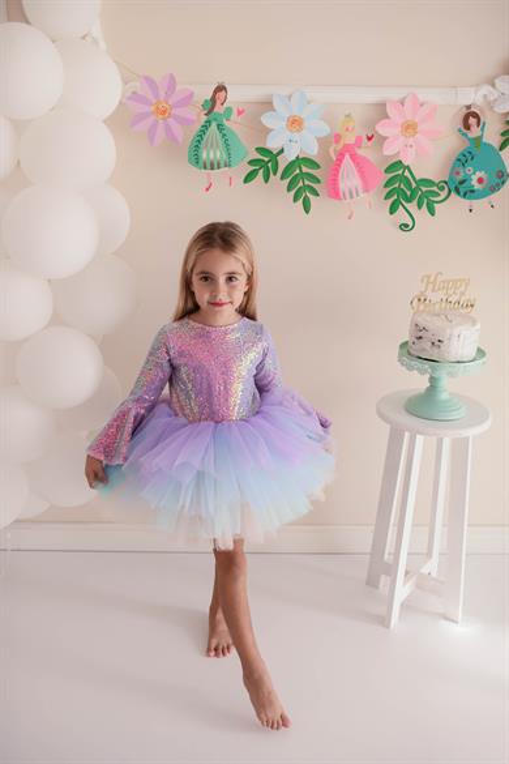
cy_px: 382
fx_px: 742
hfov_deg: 37.9
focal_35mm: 35
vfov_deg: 54.4
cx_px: 254
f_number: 2.2
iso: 100
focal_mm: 35
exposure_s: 1/250
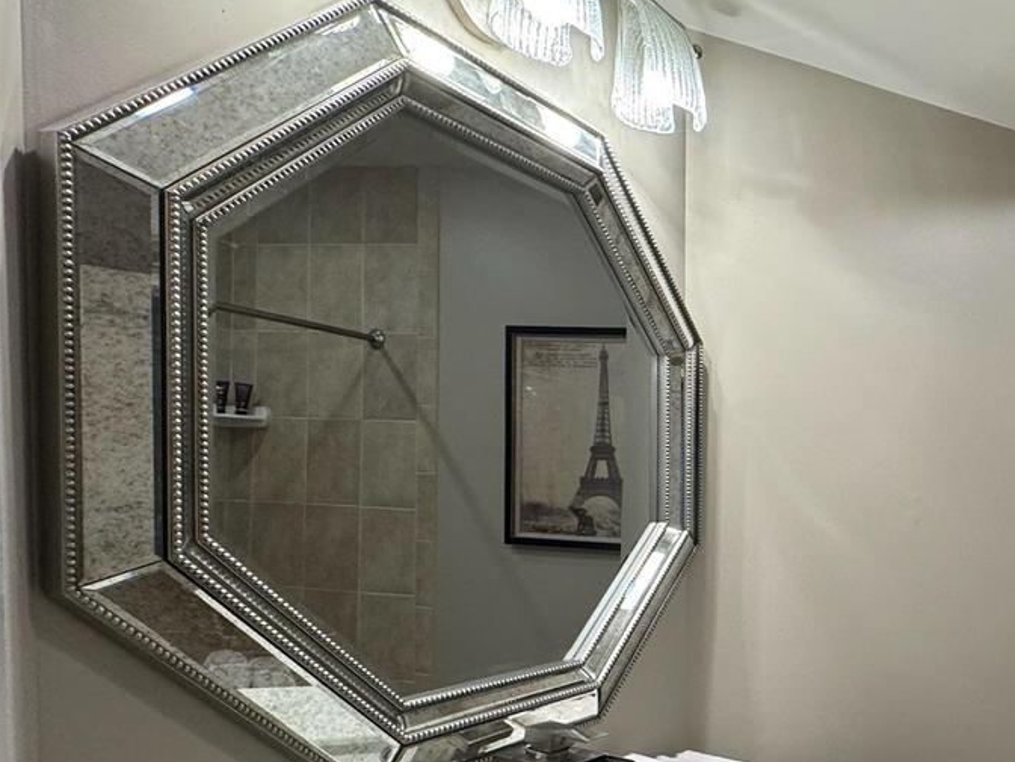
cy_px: 537
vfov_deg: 45.7
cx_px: 1068
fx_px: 880
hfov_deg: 47.1
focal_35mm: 30
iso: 200
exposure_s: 1/60
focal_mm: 2.22
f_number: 2.2
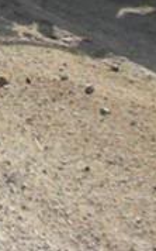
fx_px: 1199
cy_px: -168
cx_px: -177
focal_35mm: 176
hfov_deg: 7.1
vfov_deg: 11.3
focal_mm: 6.6
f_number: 10
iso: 640
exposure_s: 1/805
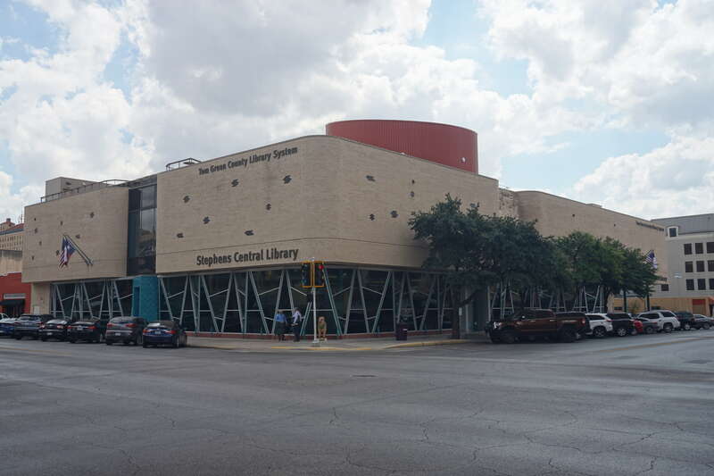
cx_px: 357
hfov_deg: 55.1
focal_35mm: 34
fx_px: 684
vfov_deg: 38.3
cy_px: 238
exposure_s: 1/160
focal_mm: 23
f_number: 9
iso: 100
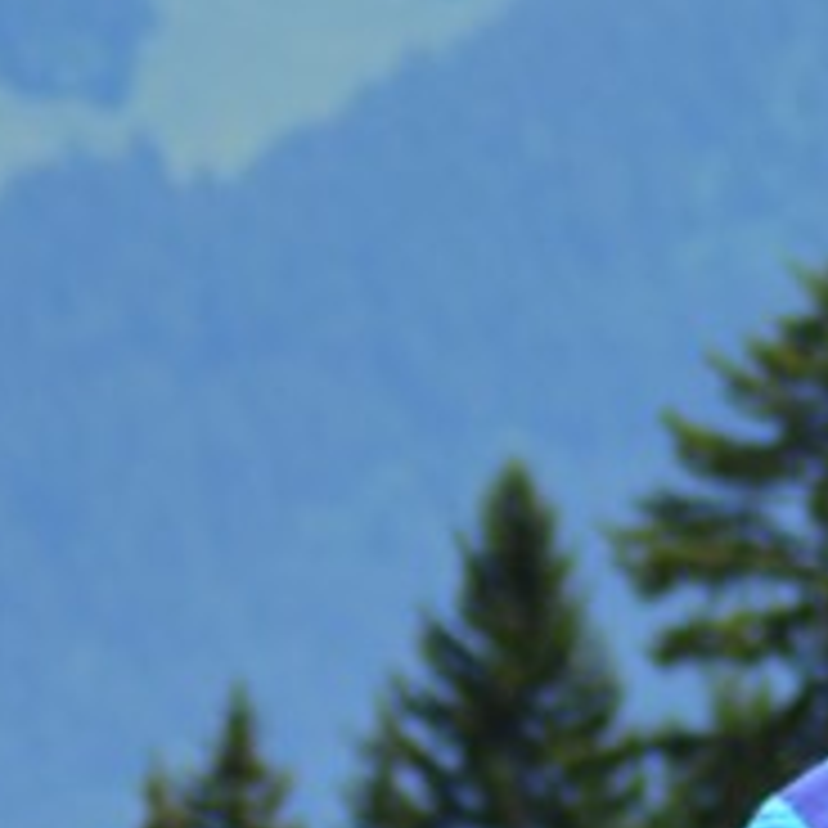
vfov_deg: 2.5
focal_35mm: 693
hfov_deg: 2.5
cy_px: 1055
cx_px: 760
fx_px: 18754
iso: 100
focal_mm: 98
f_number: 4
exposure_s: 1/500
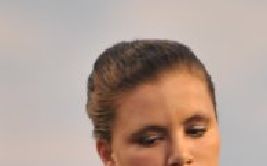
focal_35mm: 944
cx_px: 210
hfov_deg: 2.2
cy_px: 318
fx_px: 6865
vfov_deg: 1.4
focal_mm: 200
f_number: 2.8
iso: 800
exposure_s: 1/250
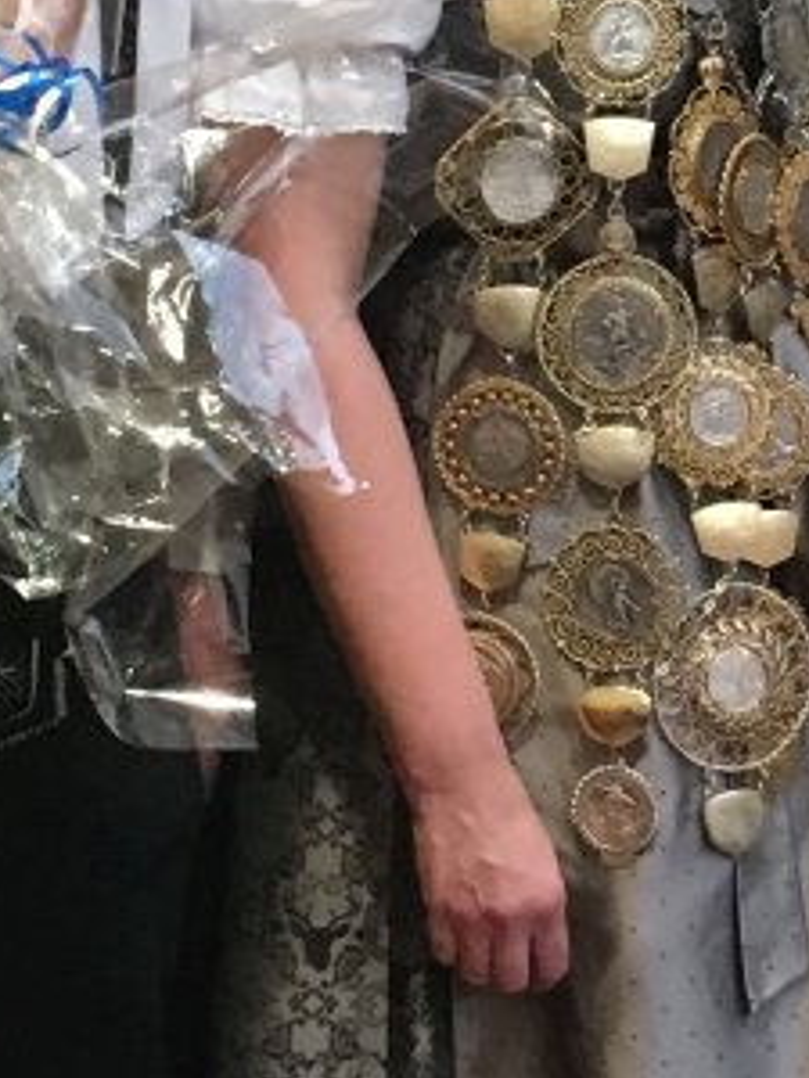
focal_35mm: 145
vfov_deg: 13.5
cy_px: 129
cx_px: 847
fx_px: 4518
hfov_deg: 10.1
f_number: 2.2
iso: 250
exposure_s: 1/33
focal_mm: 4.15
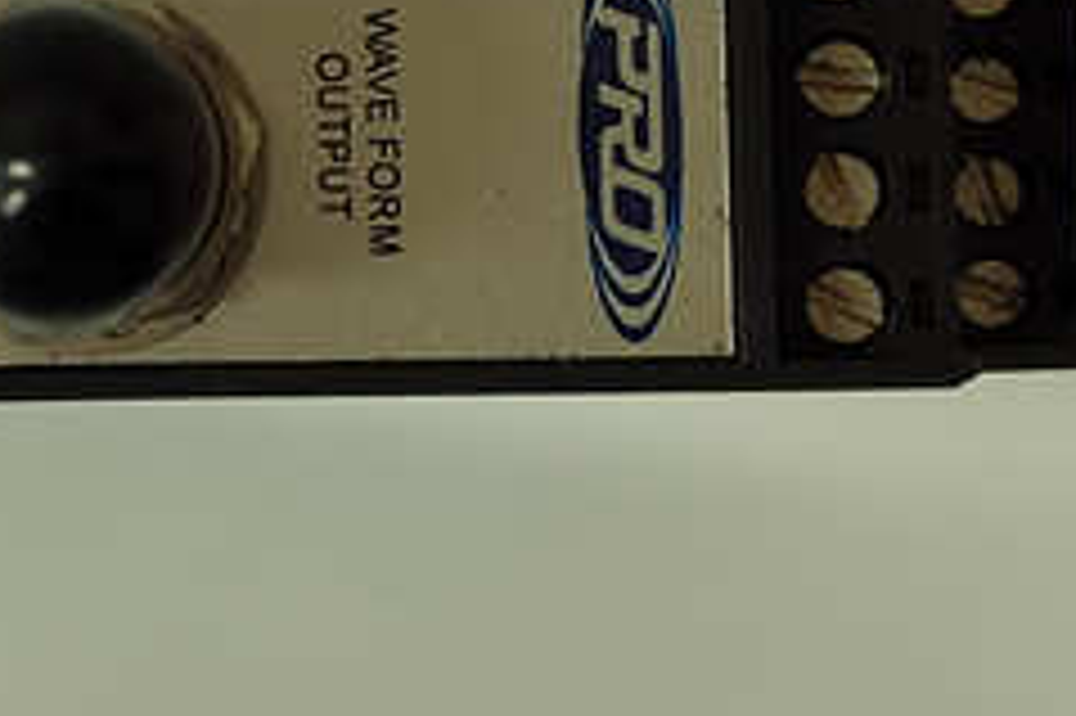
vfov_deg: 11.3
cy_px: 50
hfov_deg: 16.8
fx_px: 3584
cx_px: 63
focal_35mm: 120
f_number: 1.9
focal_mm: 5.52
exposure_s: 1/100
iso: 1669
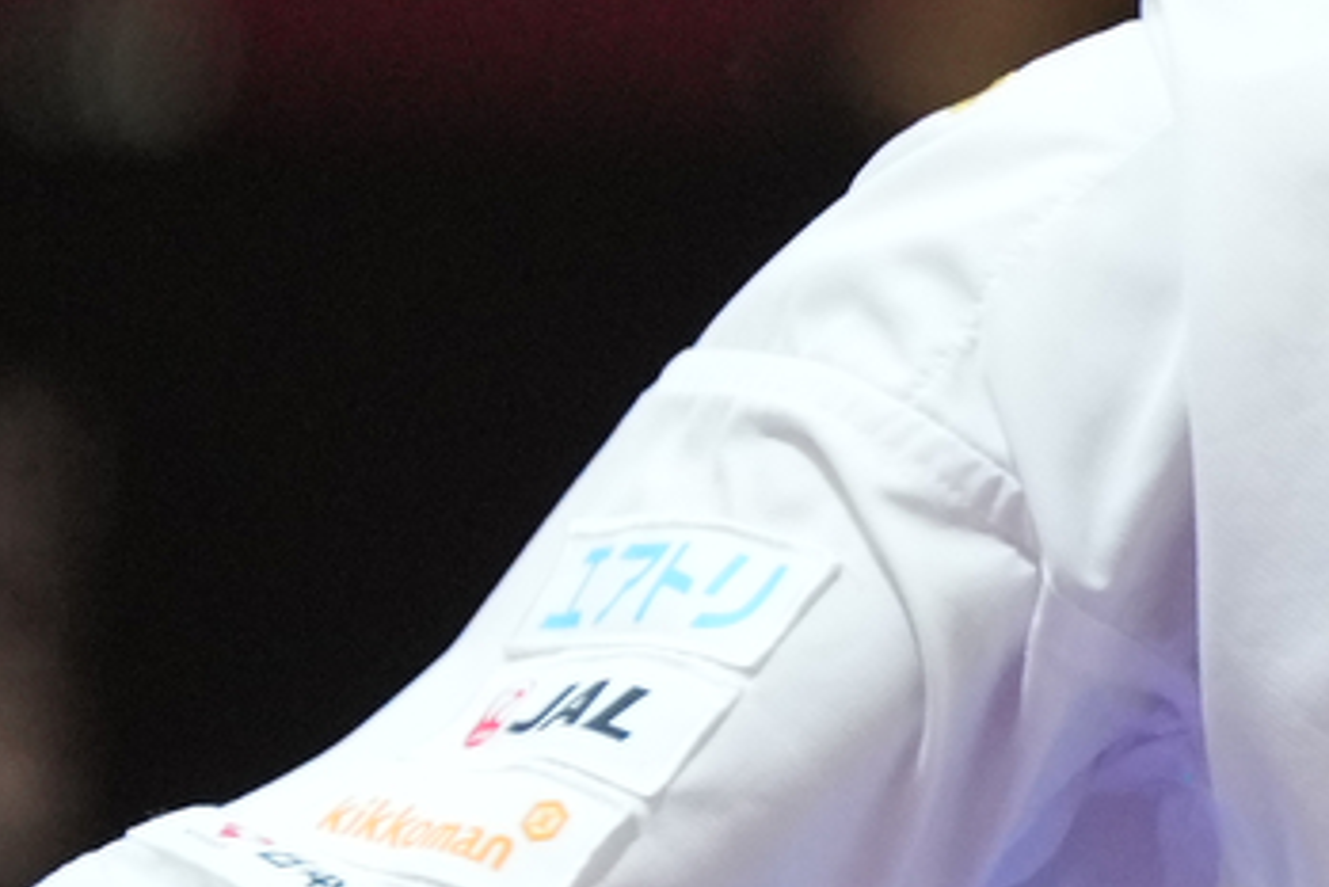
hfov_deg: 1.6
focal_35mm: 1303
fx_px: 48120
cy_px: 362
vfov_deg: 1.1
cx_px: 4181
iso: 1600
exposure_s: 1/1000
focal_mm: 182
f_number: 2.8
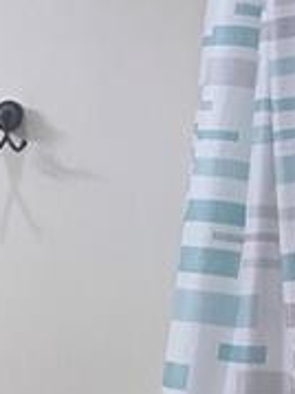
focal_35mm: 87
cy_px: 526
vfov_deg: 20.4
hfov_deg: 16.4
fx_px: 990
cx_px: -44
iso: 160
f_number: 2.2
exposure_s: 1/120
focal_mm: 2.2
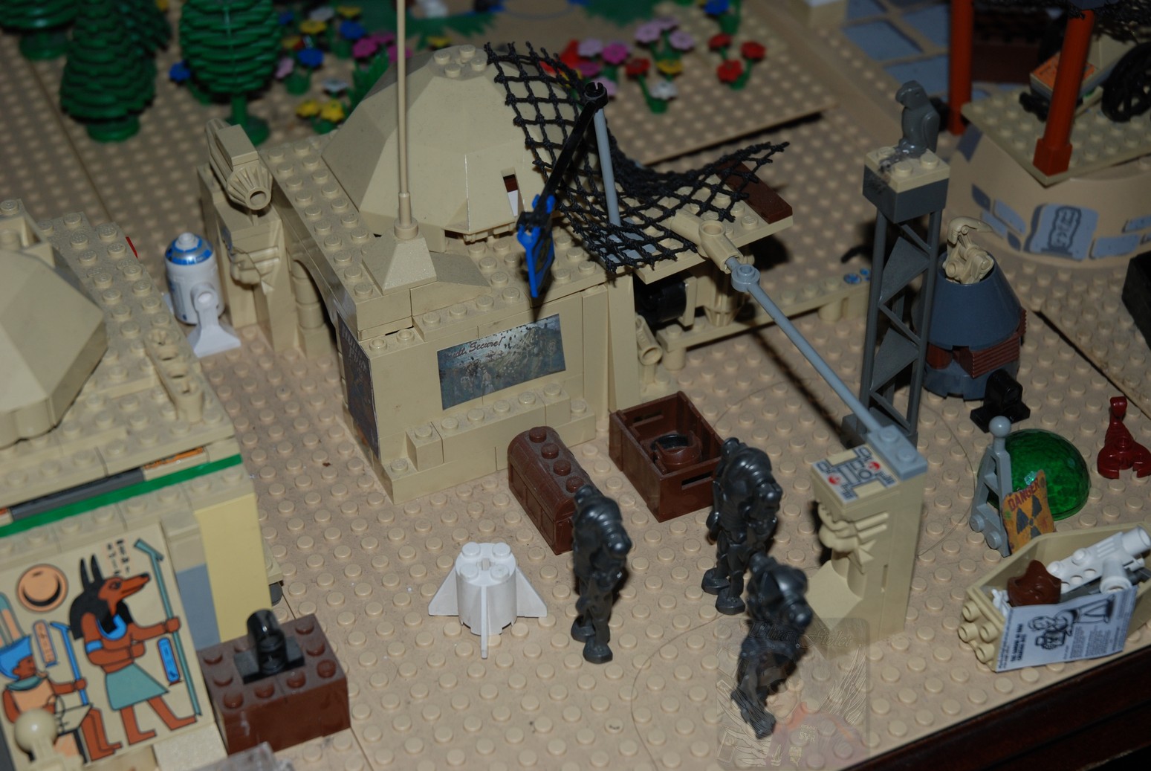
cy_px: 386
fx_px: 2209
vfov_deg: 19.8
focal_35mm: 69
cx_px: 576
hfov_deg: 29.2
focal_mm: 46
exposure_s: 1/60
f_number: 4.5
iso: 200
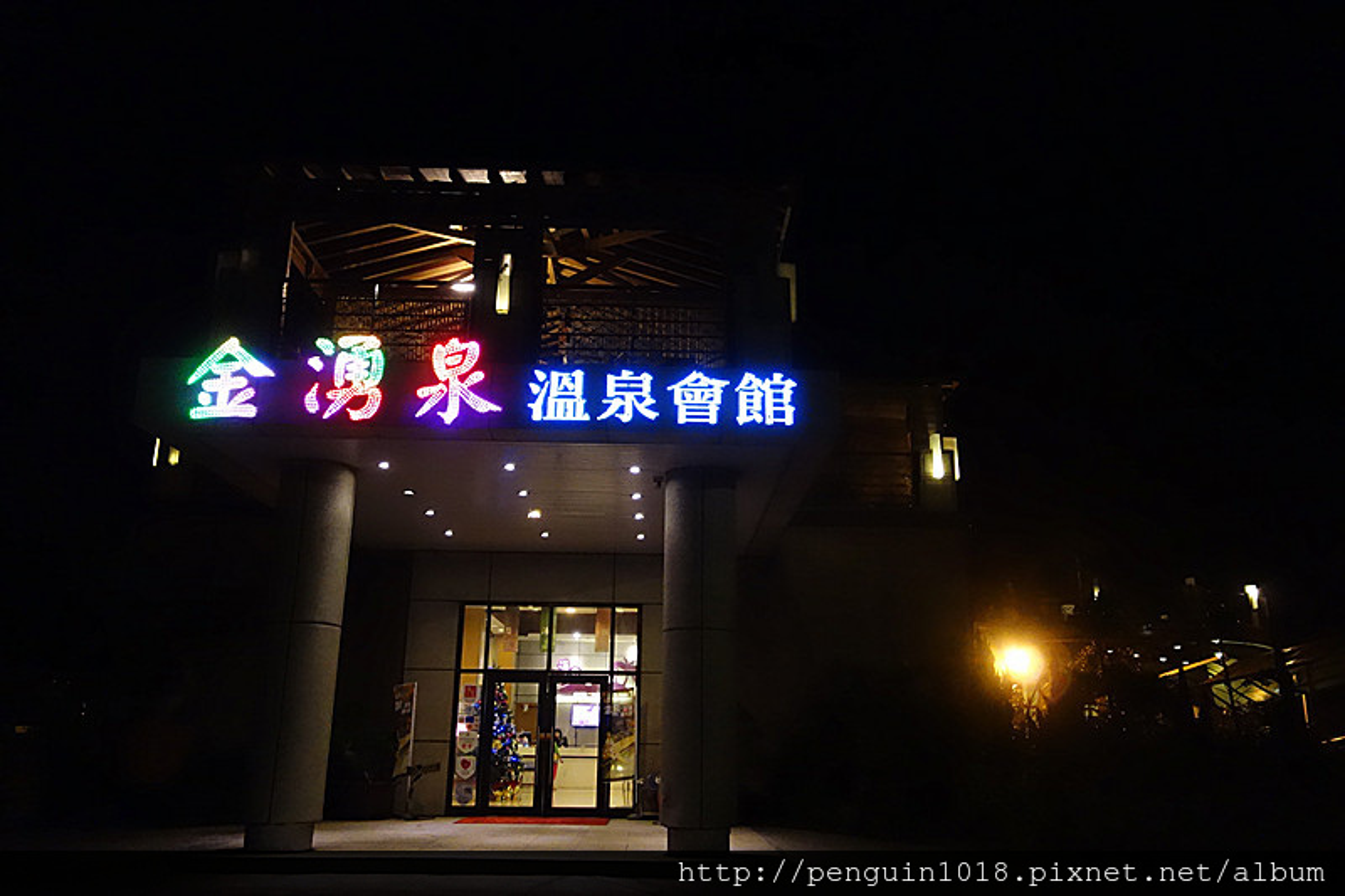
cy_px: 448
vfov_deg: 46.4
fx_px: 1046
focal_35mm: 28
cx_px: 672
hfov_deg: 65.5
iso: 3200
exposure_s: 1/200
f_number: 1.8
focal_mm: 10.4
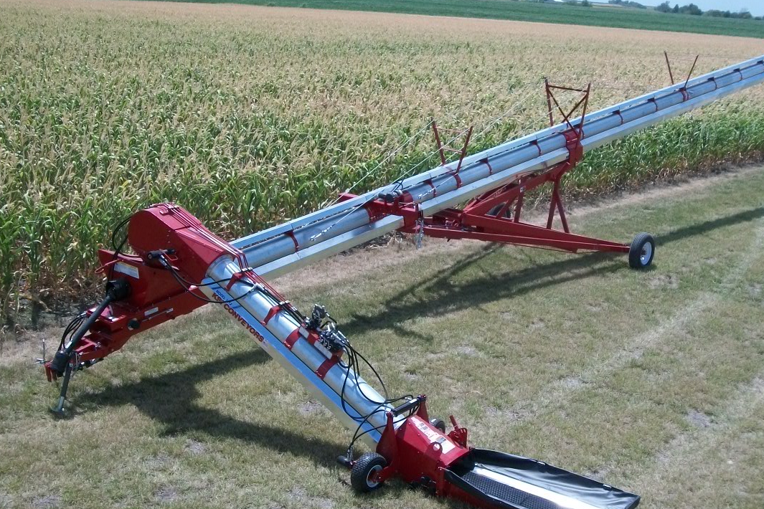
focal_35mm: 50
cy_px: 277
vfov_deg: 27.0
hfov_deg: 39.5
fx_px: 1061
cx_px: 452
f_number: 6.3
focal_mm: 7.1
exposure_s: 1/320
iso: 80
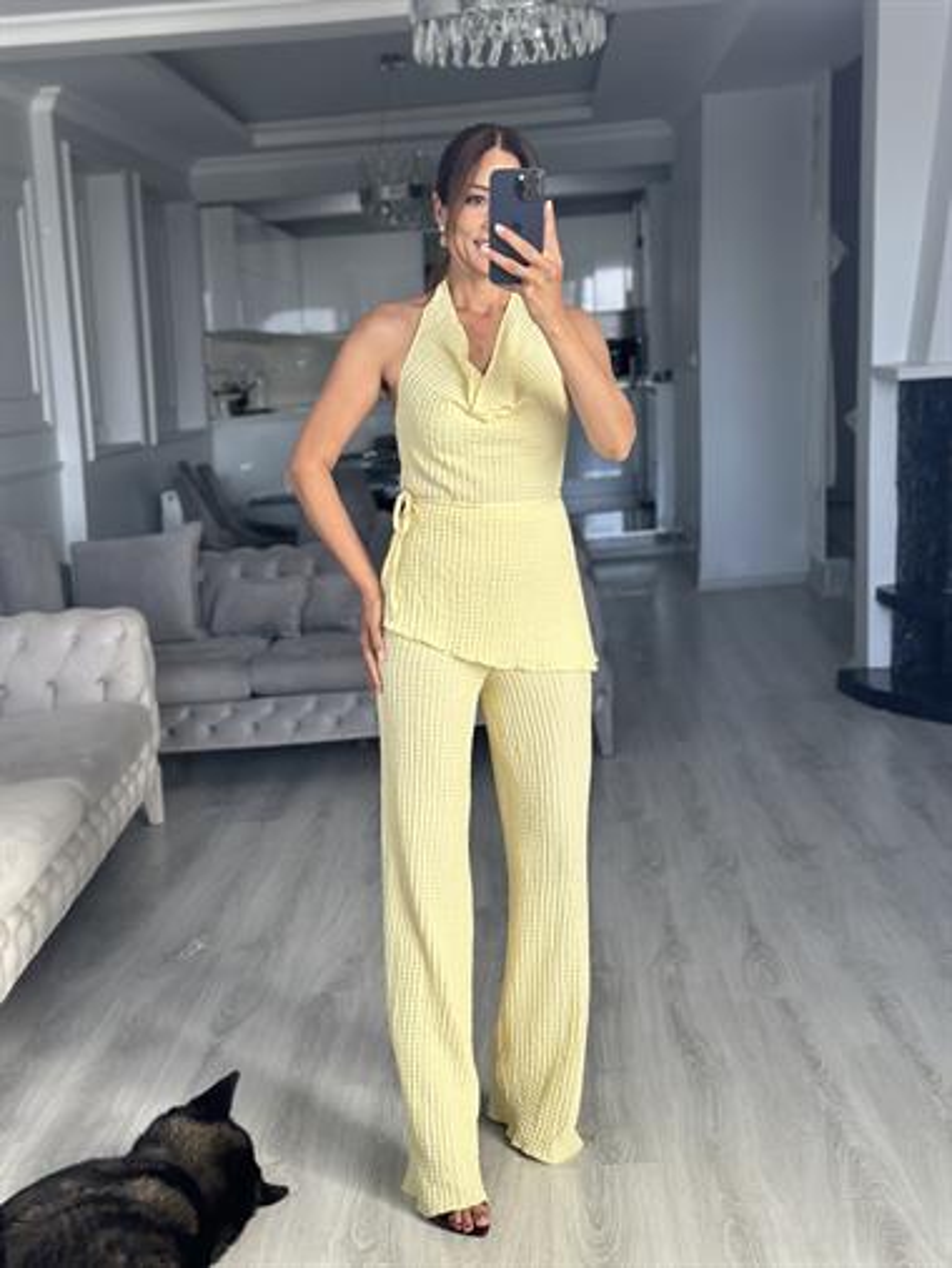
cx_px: 476
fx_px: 1759
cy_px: 634
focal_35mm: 48
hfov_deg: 30.3
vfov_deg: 39.6
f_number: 1.78
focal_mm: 6.86
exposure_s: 1/143
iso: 125
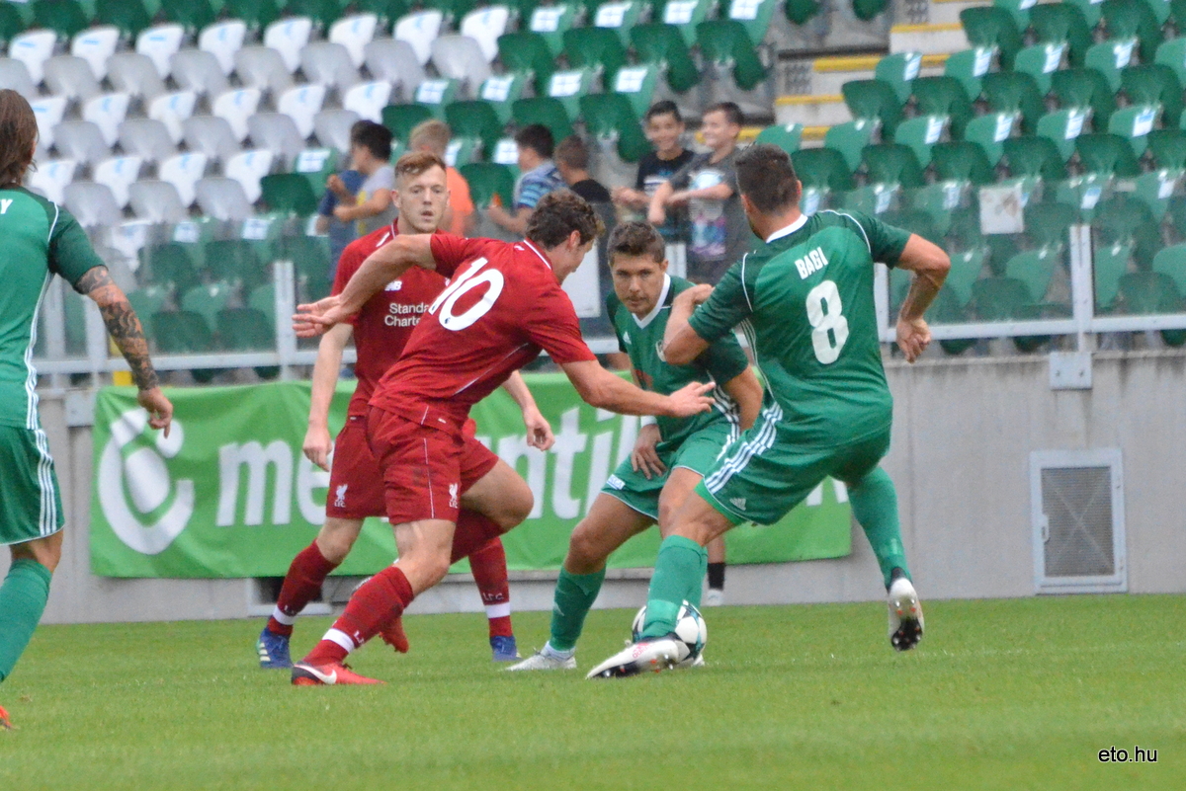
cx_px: 593
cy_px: 396
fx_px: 14830
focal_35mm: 450
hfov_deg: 4.6
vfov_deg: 3.1
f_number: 6.3
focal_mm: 300
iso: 6400
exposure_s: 1/4000
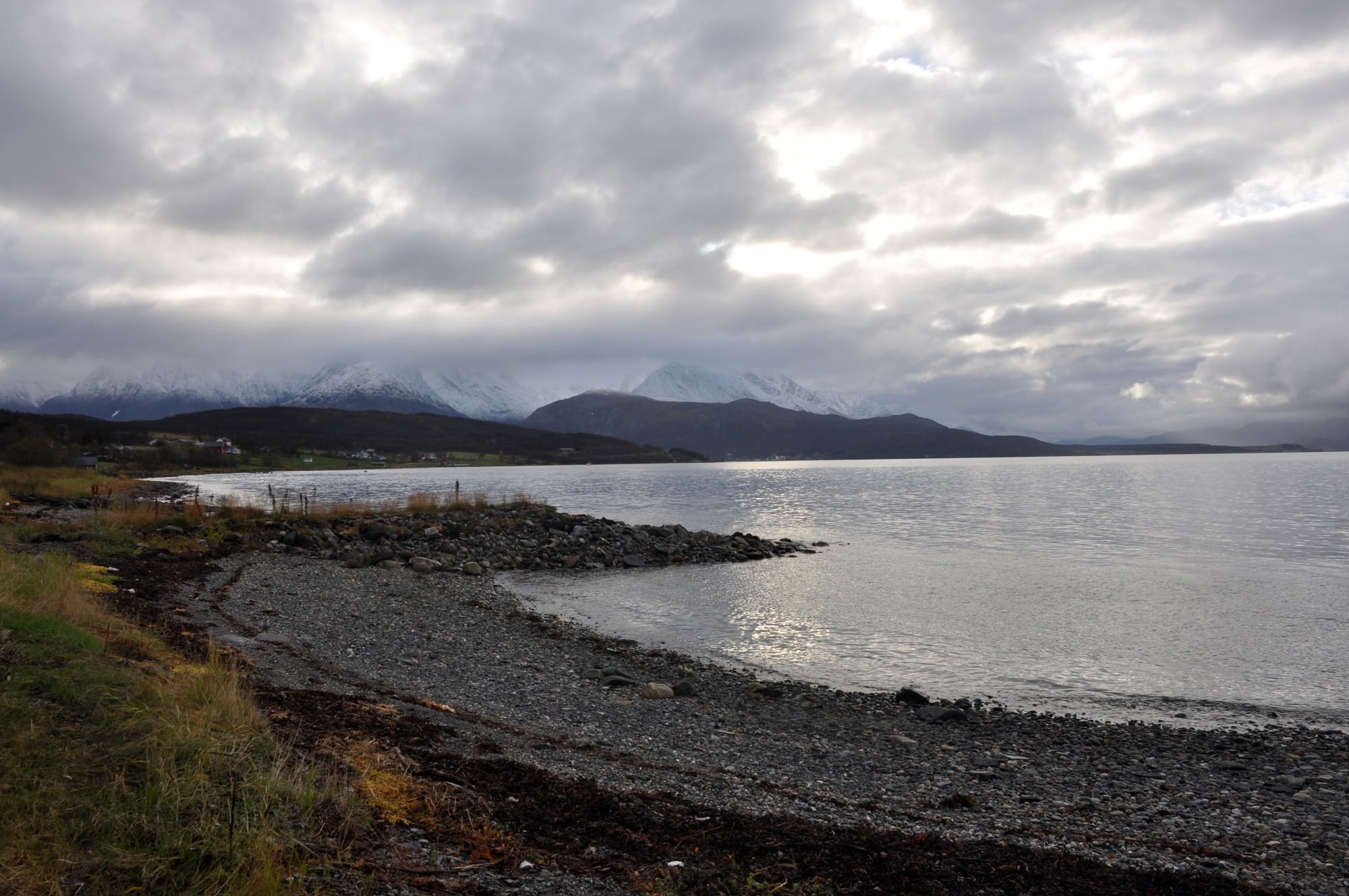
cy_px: 448
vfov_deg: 47.8
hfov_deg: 67.4
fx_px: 1010
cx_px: 674
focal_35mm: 27
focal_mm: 18
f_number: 9
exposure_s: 1/320
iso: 250
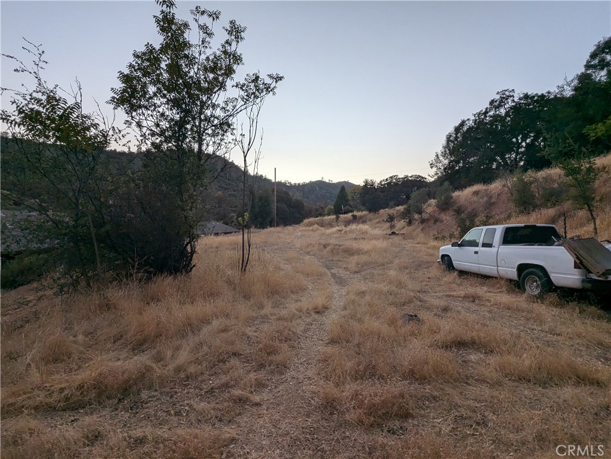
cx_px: 306
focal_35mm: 16
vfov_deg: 78.1
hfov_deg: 94.5
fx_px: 282
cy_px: 230
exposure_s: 1/96.3
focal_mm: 2.22
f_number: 2.2
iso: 59
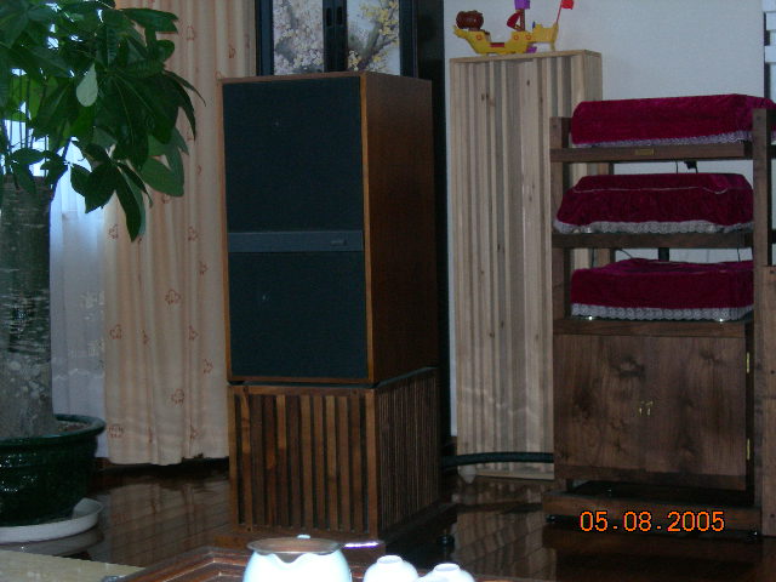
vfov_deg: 20.4
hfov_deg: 27.0
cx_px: 388
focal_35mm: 72
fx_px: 1614
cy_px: 291
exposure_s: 1/60.1
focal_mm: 14.9
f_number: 3.7
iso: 200
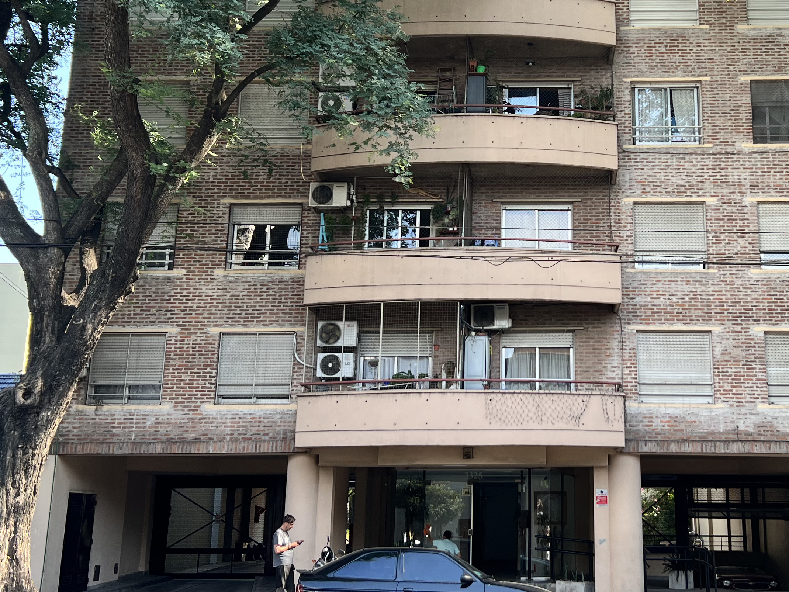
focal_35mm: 49
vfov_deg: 29.5
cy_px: 210
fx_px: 1117
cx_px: 533
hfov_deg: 38.4
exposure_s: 1/380
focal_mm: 5.7
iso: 50
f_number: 1.5
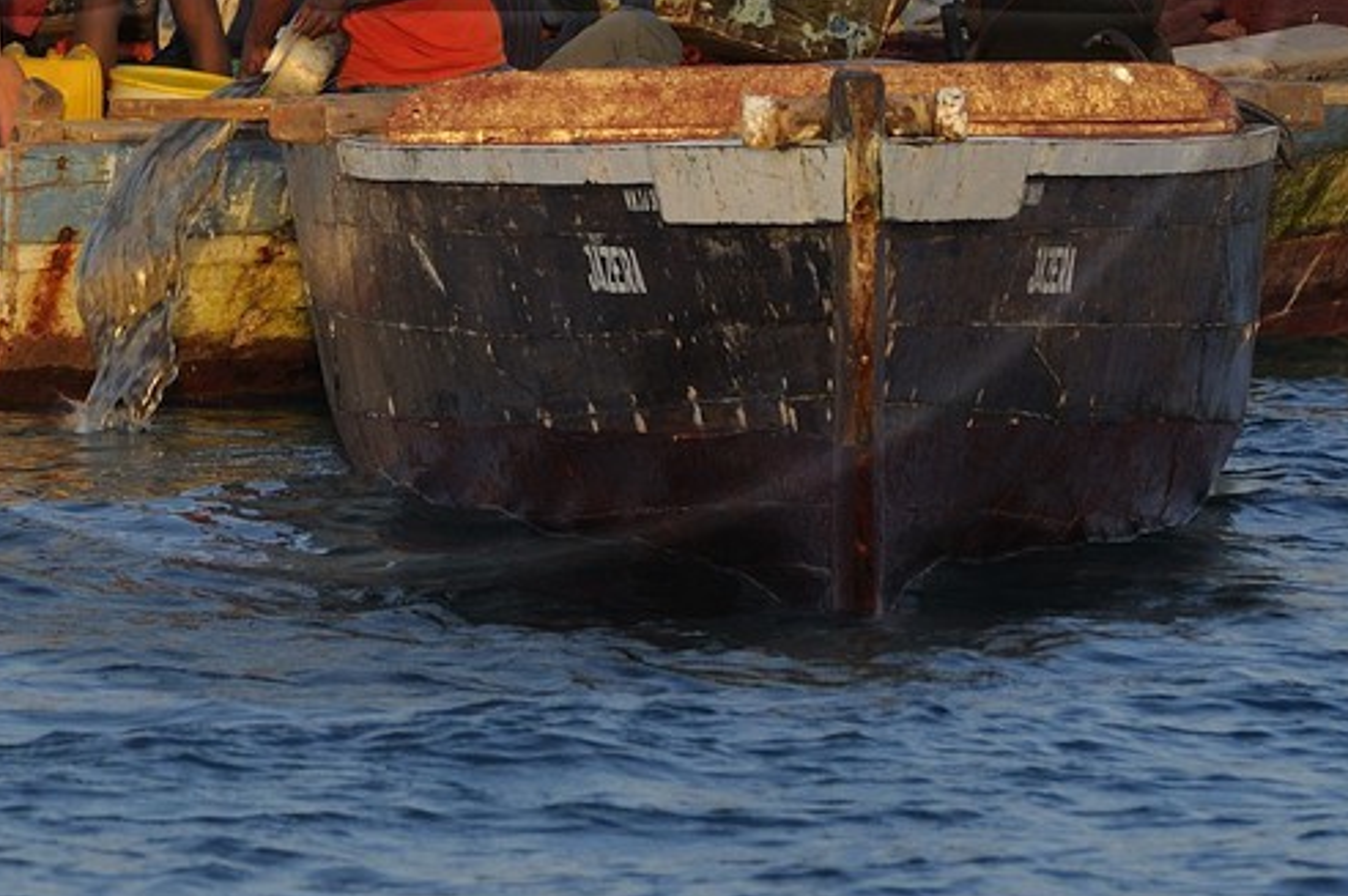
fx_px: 24314
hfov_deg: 3.2
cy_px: -433
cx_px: 364
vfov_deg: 2.1
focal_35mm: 650
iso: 400
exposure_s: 1/320
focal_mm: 200
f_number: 6.3
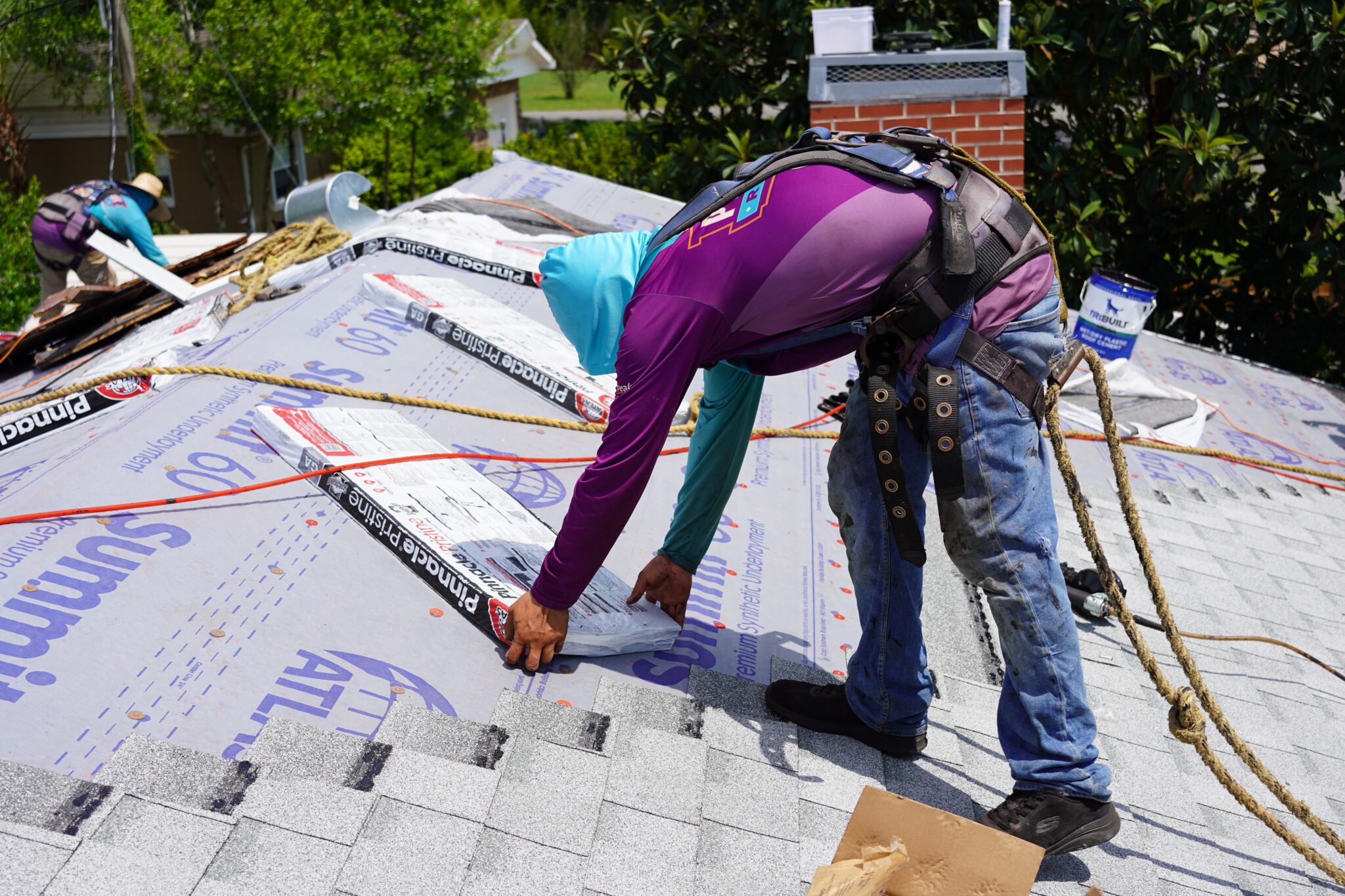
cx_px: 672
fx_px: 1606
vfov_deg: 31.2
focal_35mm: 43
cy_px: 448
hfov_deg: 45.4
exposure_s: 1/640
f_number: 5.6
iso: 100
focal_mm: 43
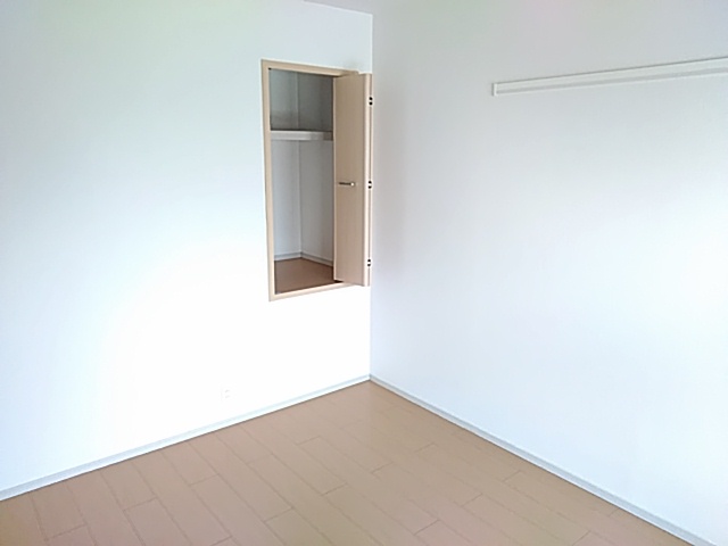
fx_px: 568
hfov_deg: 65.3
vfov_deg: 51.4
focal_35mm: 27
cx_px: 364
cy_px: 273
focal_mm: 3.46
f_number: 2.2
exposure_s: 1/60
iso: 378
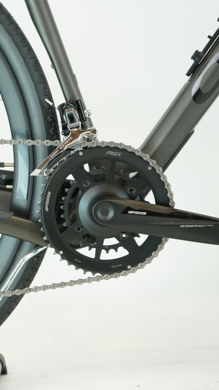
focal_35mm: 111
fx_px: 1146
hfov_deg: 10.8
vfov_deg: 19.3
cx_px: -20
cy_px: 196
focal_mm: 70
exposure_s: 1/200
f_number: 6.3
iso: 2000
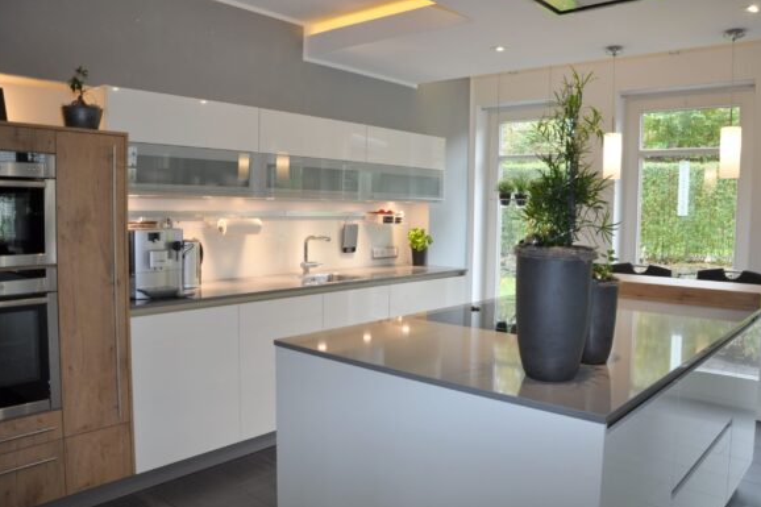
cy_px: 252
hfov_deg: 65.5
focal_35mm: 28
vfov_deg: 46.4
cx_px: 390
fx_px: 592
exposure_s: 1/30
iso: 320
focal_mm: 18
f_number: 4
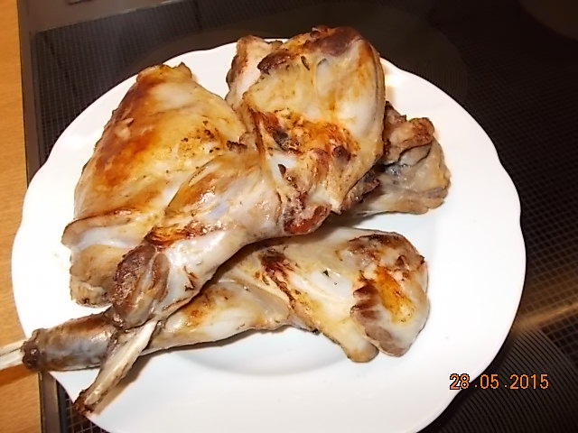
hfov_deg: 67.3
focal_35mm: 26
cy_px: 216
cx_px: 289
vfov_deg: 53.1
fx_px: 434
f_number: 3.2
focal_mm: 4.6
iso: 200
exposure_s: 1/25
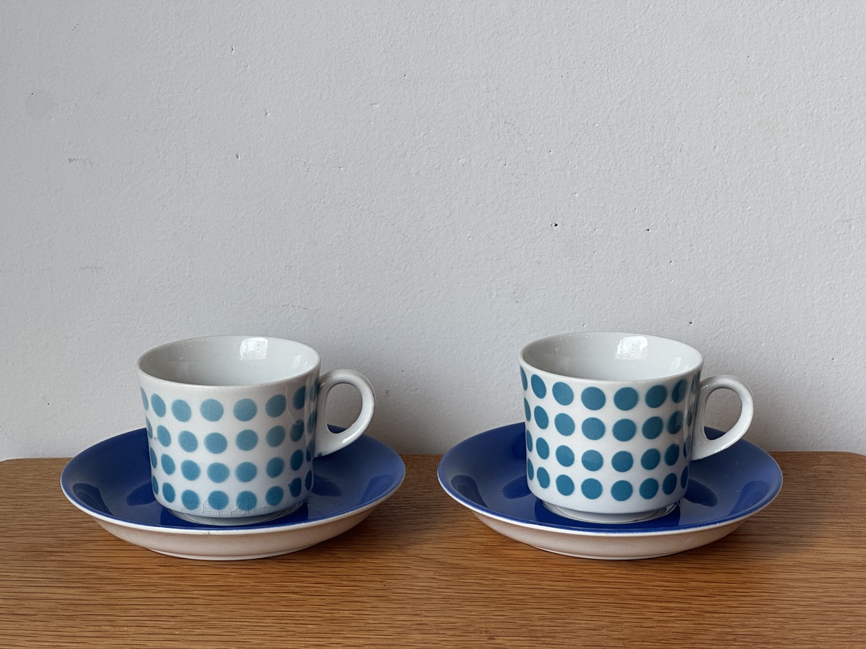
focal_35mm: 77
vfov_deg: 19.1
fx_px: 1926
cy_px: 324
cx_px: 433
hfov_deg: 25.3
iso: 80
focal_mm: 9
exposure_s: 1/120
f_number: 2.8
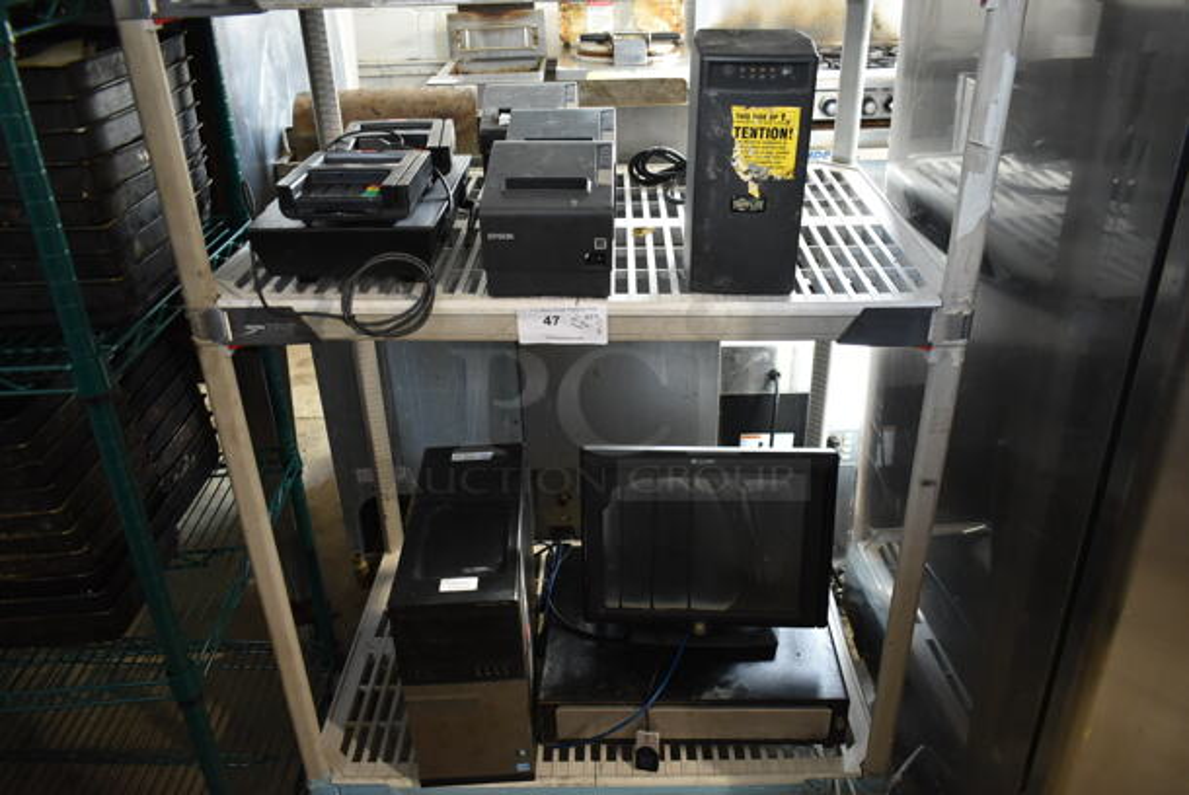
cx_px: 594
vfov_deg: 48.0
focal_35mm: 27
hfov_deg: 67.3
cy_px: 398
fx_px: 893
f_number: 3.5
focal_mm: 18
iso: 900
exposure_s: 1/30
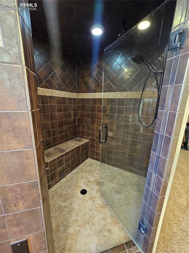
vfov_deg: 106.2
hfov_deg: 89.9
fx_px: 95
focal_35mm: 13
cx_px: 94
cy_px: 126
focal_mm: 1.7
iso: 800
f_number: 2.2
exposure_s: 1/24
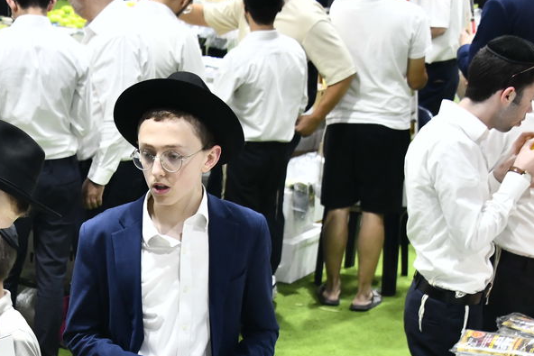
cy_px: 393
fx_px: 1543
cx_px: 57
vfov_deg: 12.9
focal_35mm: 104
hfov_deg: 19.3
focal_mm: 44
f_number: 5.6
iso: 1250
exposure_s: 1/125
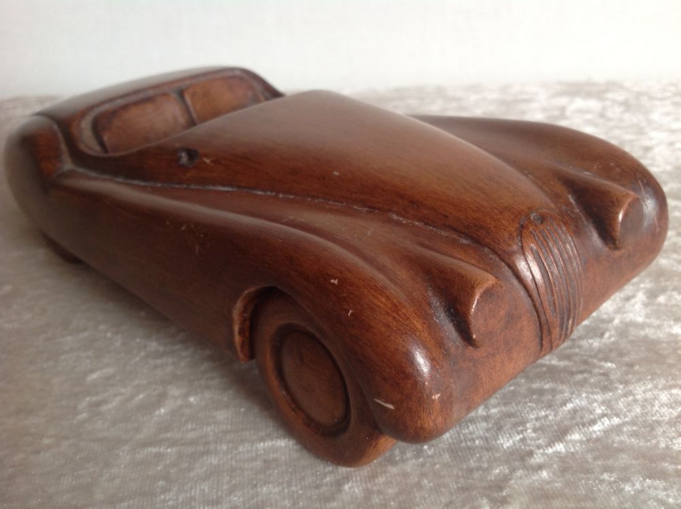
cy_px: 254
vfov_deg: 40.6
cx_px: 340
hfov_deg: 52.7
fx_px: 688
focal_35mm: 35
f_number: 2.4
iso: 80
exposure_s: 1/15
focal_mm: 4.28
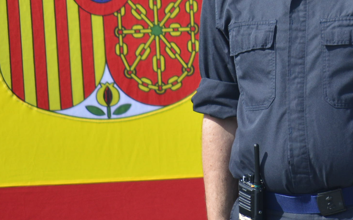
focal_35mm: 821
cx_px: 454
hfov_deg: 2.6
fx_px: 7894
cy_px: -107
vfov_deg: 1.6
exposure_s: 1/640
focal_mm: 175
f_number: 5.3
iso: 200
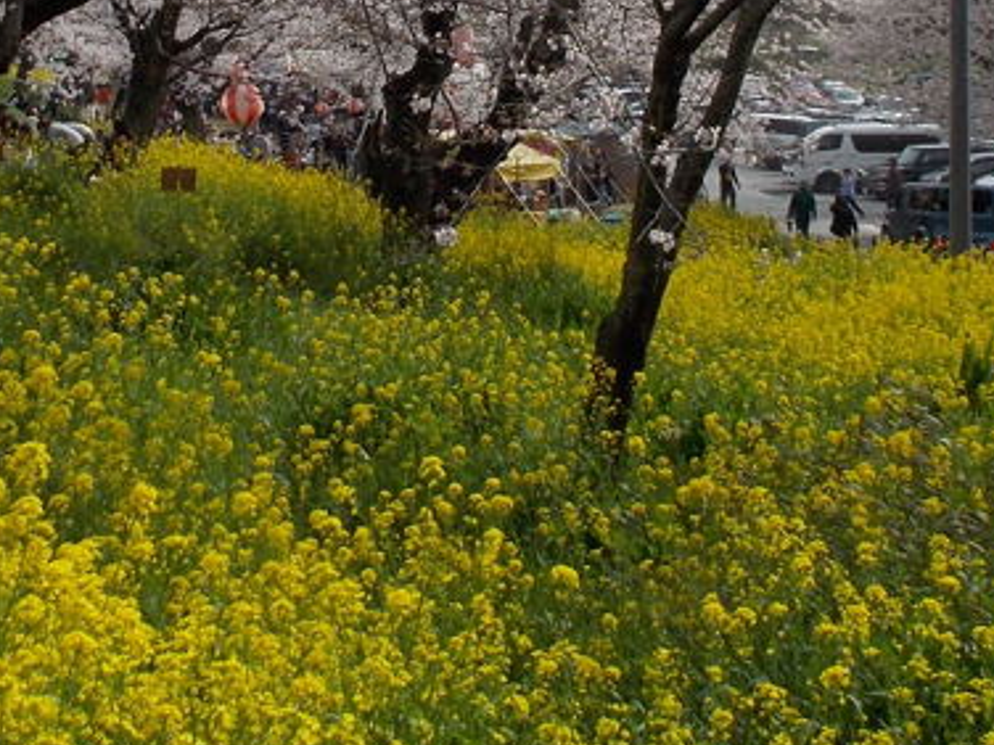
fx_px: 2268
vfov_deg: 18.2
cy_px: 0
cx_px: 399
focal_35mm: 79
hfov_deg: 24.7
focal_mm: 4.1
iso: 80
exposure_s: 1/800
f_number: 3.3
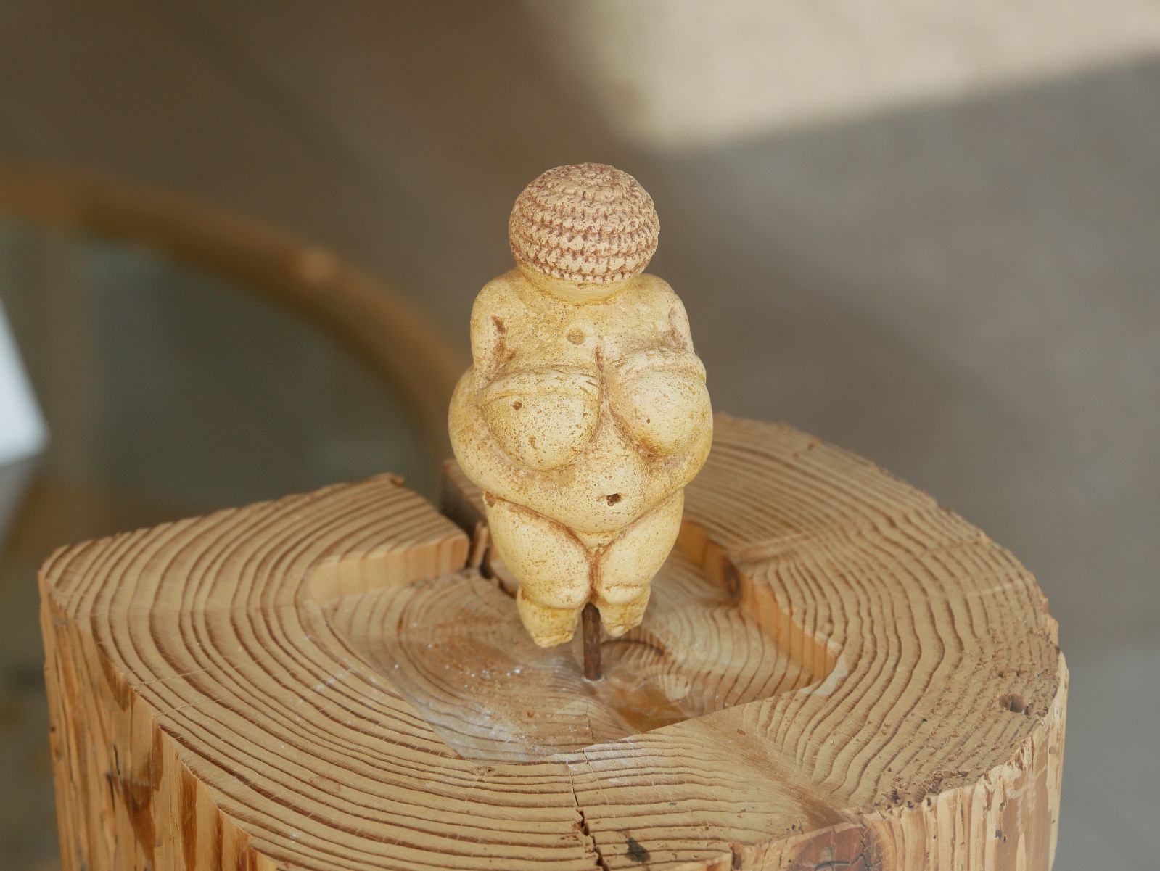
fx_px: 3688
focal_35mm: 110
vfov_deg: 13.5
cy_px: 436
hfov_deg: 17.9
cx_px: 580
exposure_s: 1/125
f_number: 5.1
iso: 320
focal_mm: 55
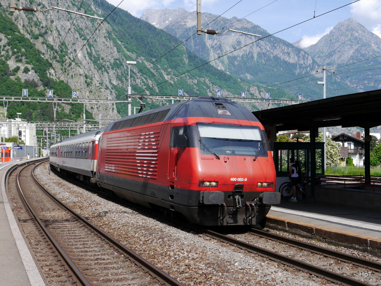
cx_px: 190
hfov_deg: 56.8
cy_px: 143
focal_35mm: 32
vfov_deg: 44.2
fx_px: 352
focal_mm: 16
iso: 160
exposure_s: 1/400
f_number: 7.1
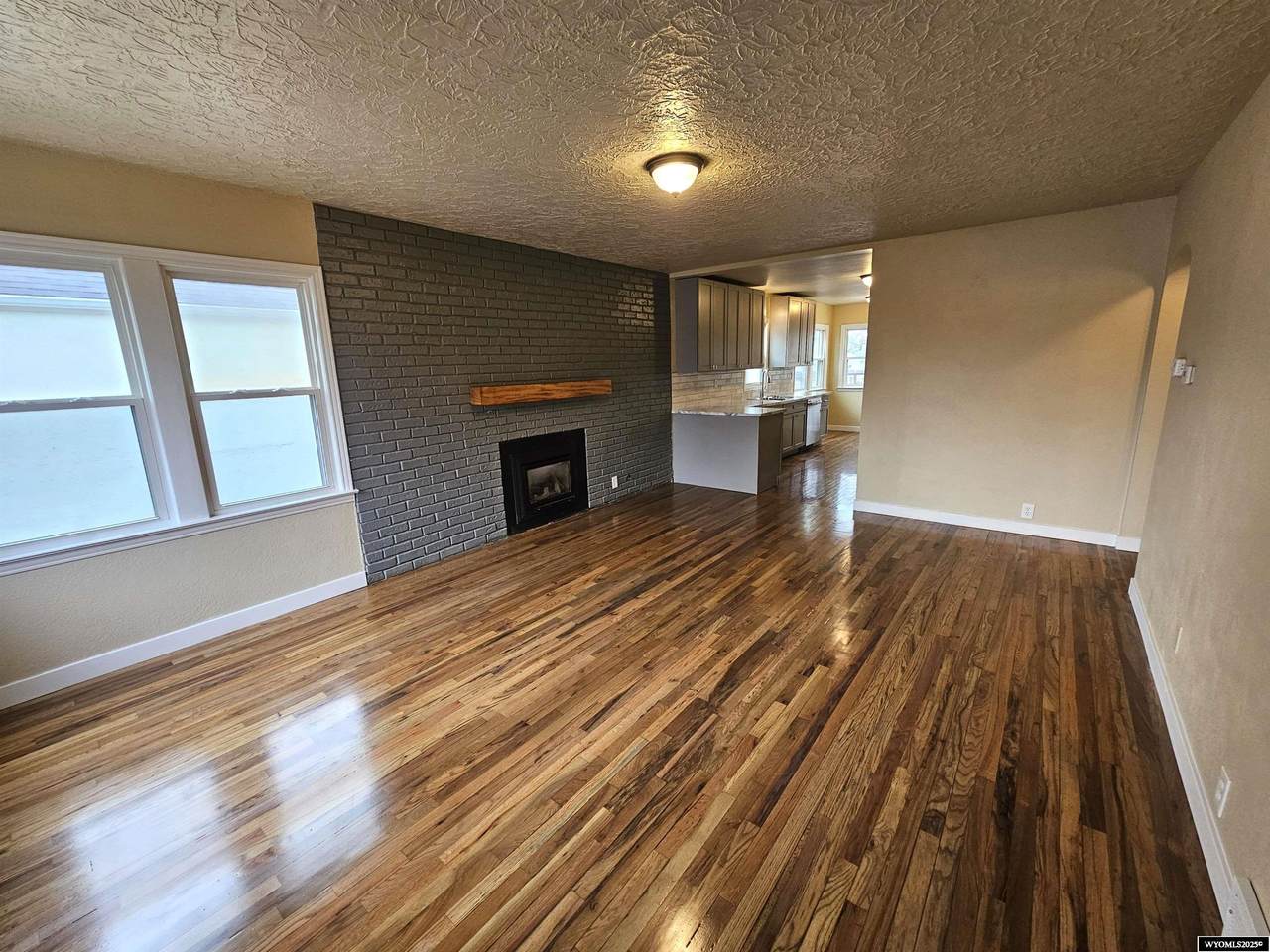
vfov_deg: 89.9
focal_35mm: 13
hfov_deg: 106.2
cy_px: 476
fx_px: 477
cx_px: 635
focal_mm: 2.2
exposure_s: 1/60
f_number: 2.2
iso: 125
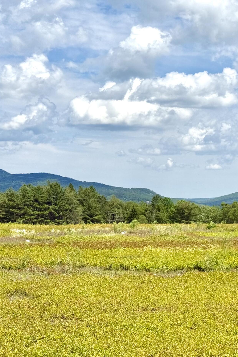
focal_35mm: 80
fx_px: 793
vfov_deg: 25.4
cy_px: 164
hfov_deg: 16.8
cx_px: 214
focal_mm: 6.76
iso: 80
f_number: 1.78
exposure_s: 1/11364
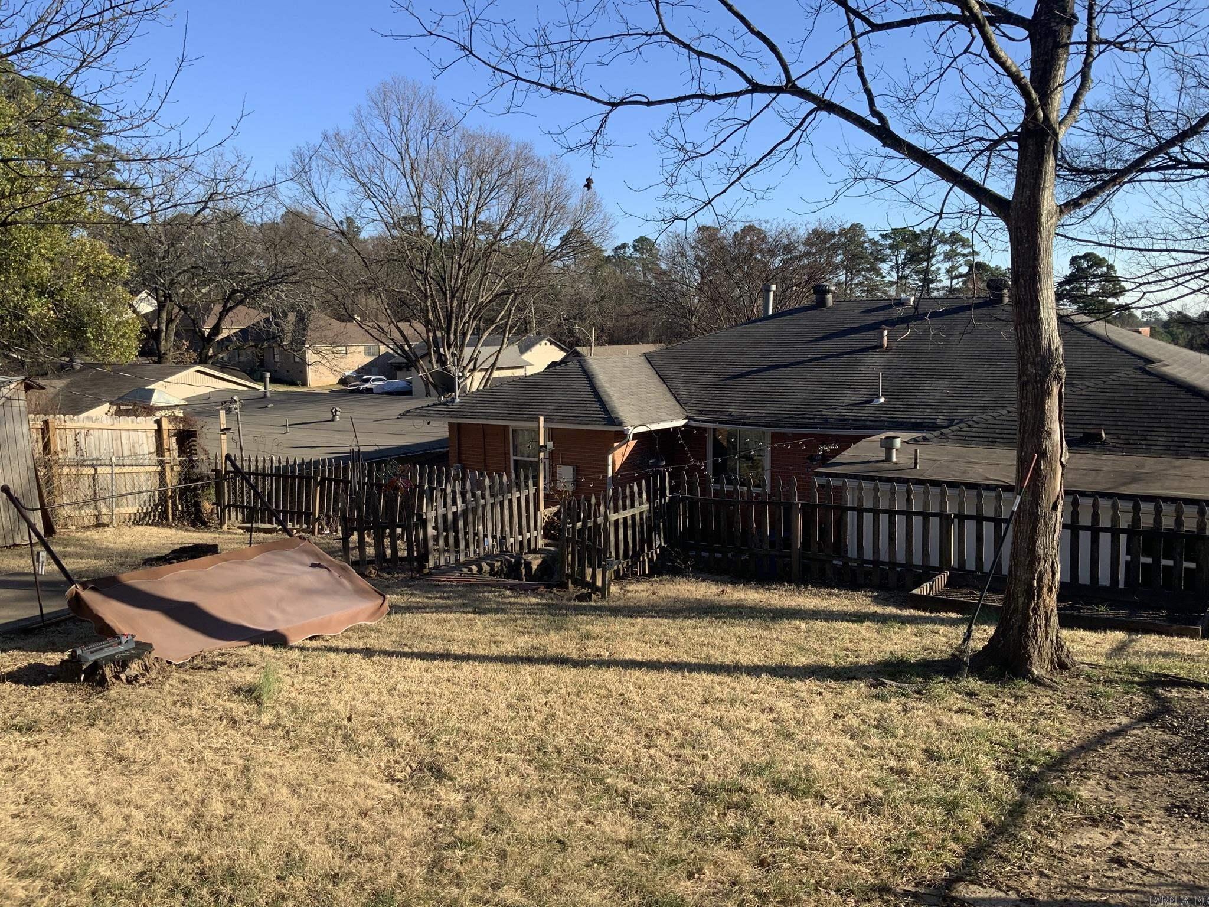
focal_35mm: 29
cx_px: 604
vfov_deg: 48.2
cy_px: 454
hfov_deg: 61.7
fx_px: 1013
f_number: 1.8
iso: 16
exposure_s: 1/1015
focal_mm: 3
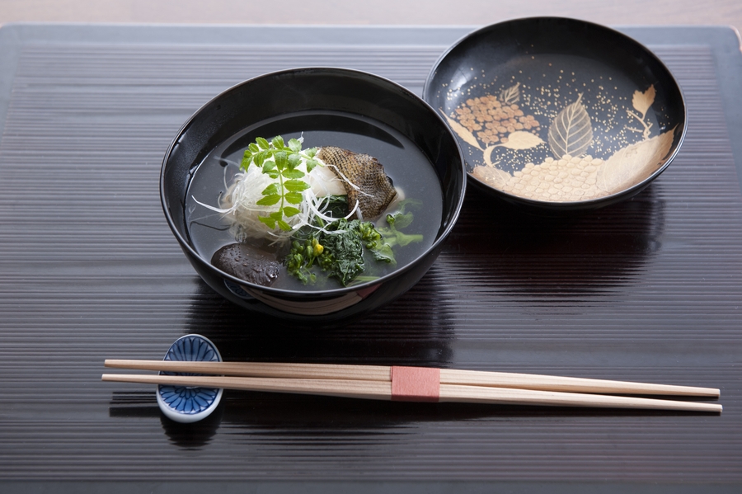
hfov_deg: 28.9
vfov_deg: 19.4
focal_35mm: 70
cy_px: 247
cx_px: 371
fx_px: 1442
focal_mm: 70
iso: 200
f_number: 8
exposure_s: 1/125
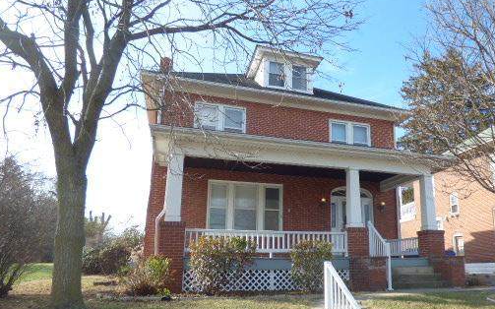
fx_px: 364
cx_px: 307
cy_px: 190
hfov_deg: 67.4
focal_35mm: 27
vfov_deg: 45.7
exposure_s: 1/640
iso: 100
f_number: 2.8
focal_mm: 3.58
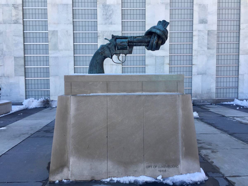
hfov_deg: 61.7
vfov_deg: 48.2
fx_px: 208
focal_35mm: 29
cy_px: 93
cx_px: 124
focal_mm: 4.15
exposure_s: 1/391
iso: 32
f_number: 2.2
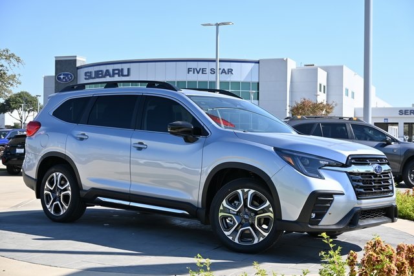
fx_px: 587
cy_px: 138
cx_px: 207
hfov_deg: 38.9
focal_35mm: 51
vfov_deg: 26.5
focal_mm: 34
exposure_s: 1/640
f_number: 4.2
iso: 100
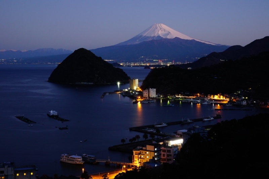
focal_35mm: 55
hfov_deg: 36.2
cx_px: 134
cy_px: 90
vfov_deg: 24.6
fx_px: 411
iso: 800
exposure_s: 18
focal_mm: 55
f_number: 16
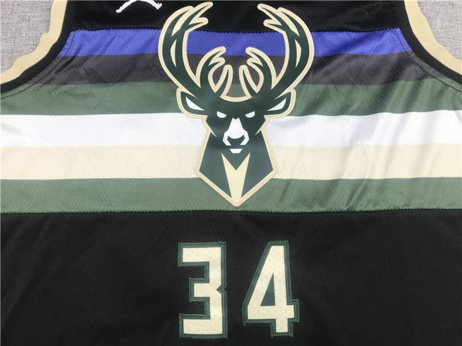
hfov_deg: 63.4
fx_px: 374
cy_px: 173
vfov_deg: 49.7
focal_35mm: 28
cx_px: 231
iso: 32
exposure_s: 1/50
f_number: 1.8
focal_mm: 3.99
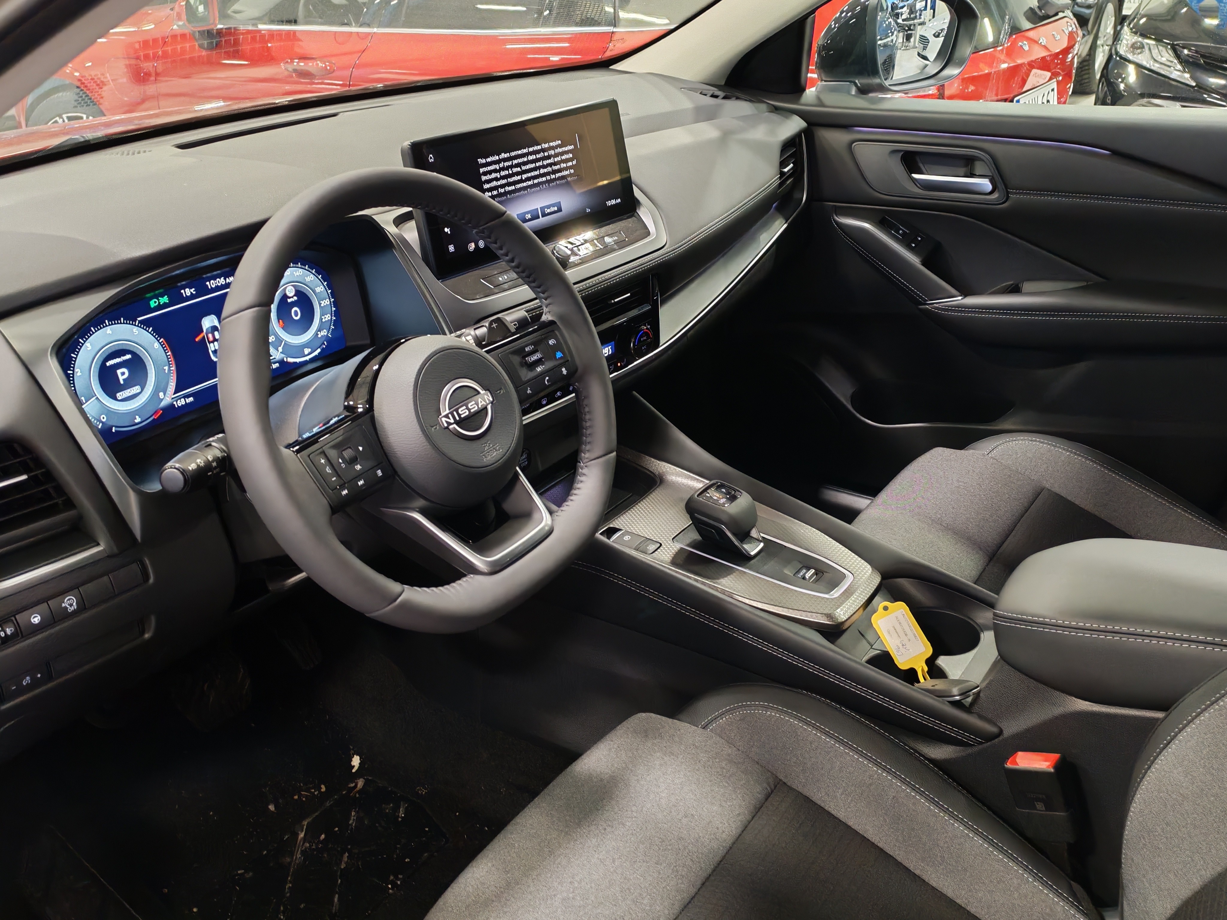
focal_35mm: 34
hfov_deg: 54.0
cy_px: 460
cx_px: 614
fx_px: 1205
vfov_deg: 41.8
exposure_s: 1/50
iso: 1600
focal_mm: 6.12
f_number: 1.9
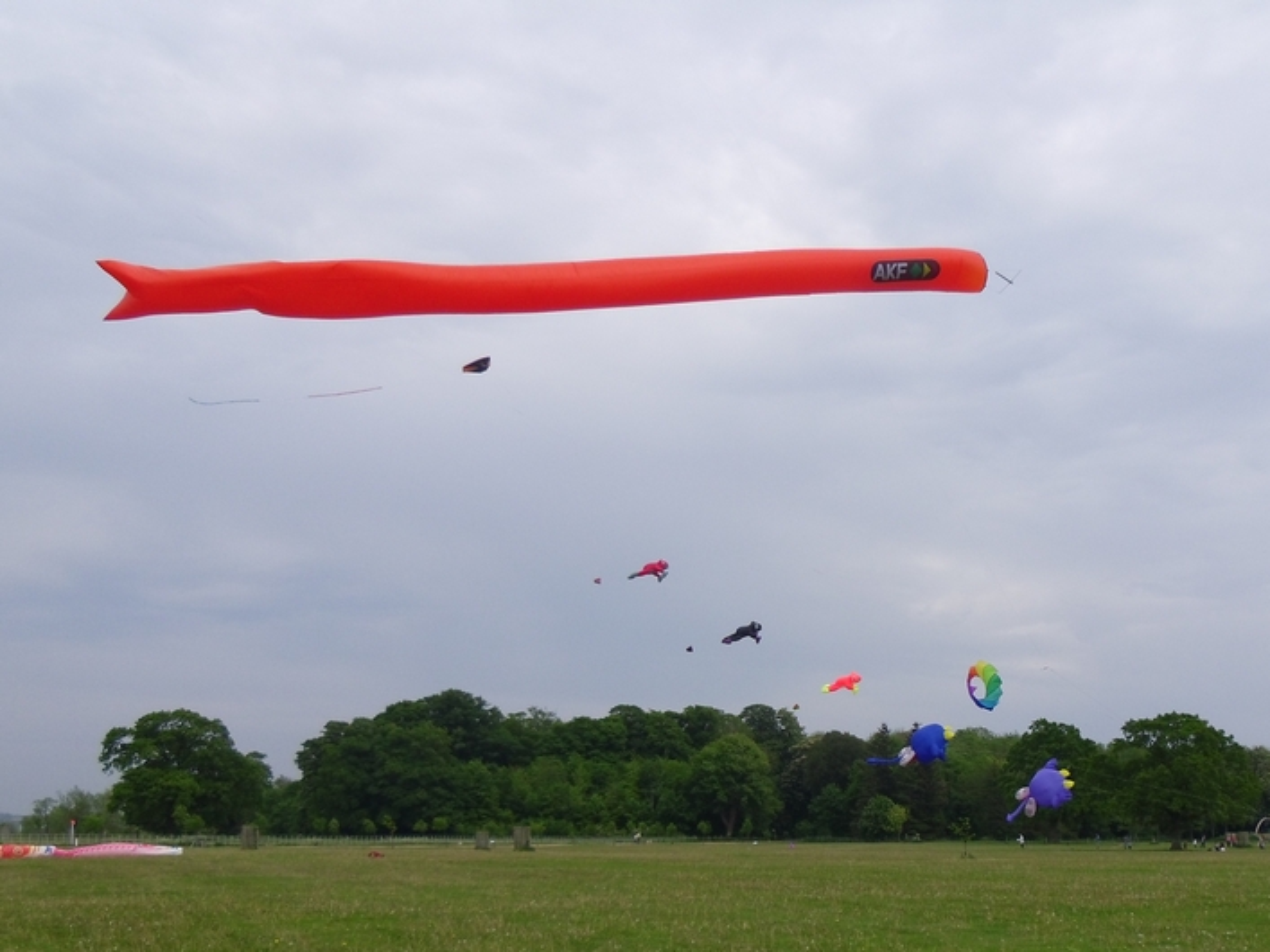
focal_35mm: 31
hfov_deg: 58.4
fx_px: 1137
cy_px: 476
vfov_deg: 45.4
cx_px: 635
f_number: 9.5
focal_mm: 5.6
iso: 80
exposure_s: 1/133
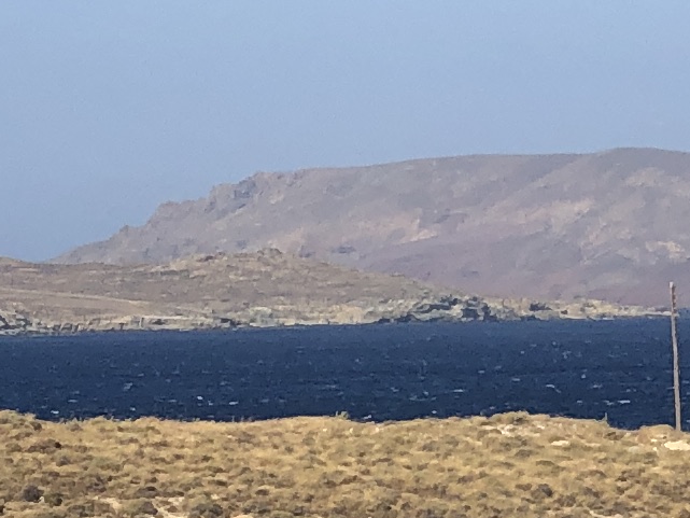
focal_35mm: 327
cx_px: 164
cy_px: 388
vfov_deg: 4.5
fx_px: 6519
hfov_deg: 6.1
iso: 16
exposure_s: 1/1230
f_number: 2.4
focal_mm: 6
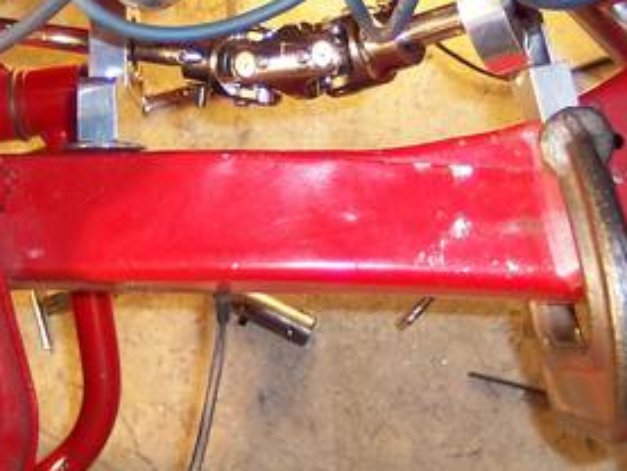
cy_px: 115
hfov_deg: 25.0
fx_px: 1413
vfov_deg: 18.8
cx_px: 294
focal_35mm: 78
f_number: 2.2
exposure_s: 1/60
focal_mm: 5.6
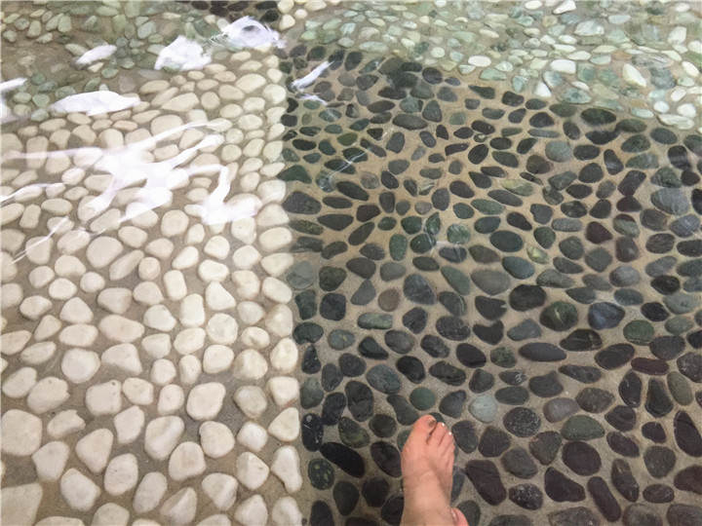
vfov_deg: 48.2
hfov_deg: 61.7
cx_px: 351
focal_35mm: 29
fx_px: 588
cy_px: 263
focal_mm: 4.15
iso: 250
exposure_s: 1/24
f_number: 2.2
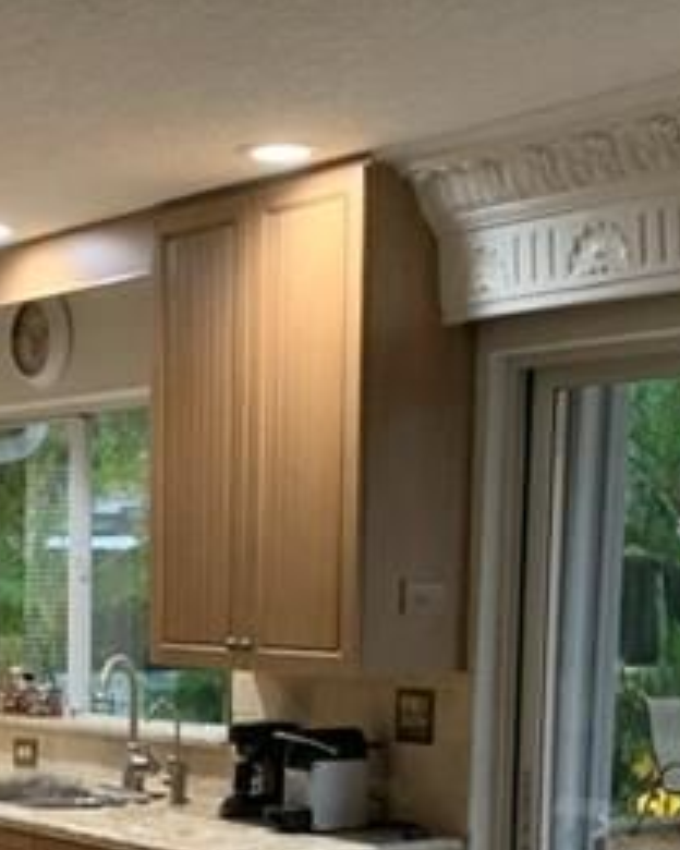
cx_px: 101
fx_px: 1962
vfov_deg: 23.6
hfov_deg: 19.4
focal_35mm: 78
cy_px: 811
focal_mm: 4.25
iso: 320
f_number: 1.8
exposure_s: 1/60
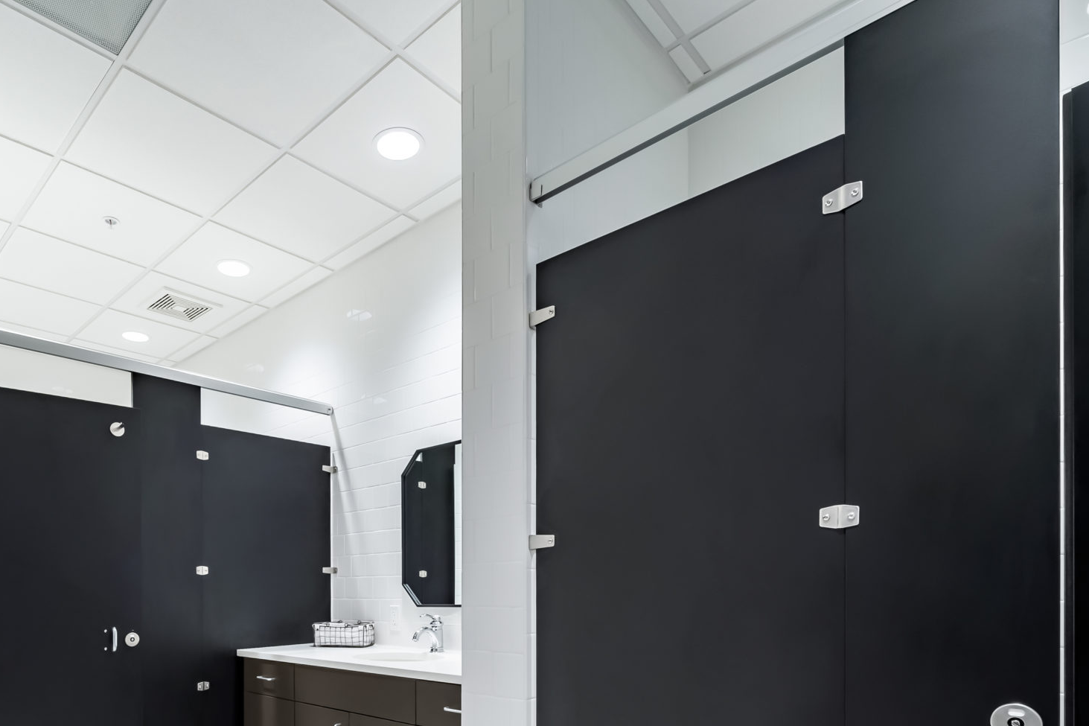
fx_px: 635
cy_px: 593
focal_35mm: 21
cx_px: 414
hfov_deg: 79.8
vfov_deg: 54.8
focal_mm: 12
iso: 800
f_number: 10
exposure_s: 1/40
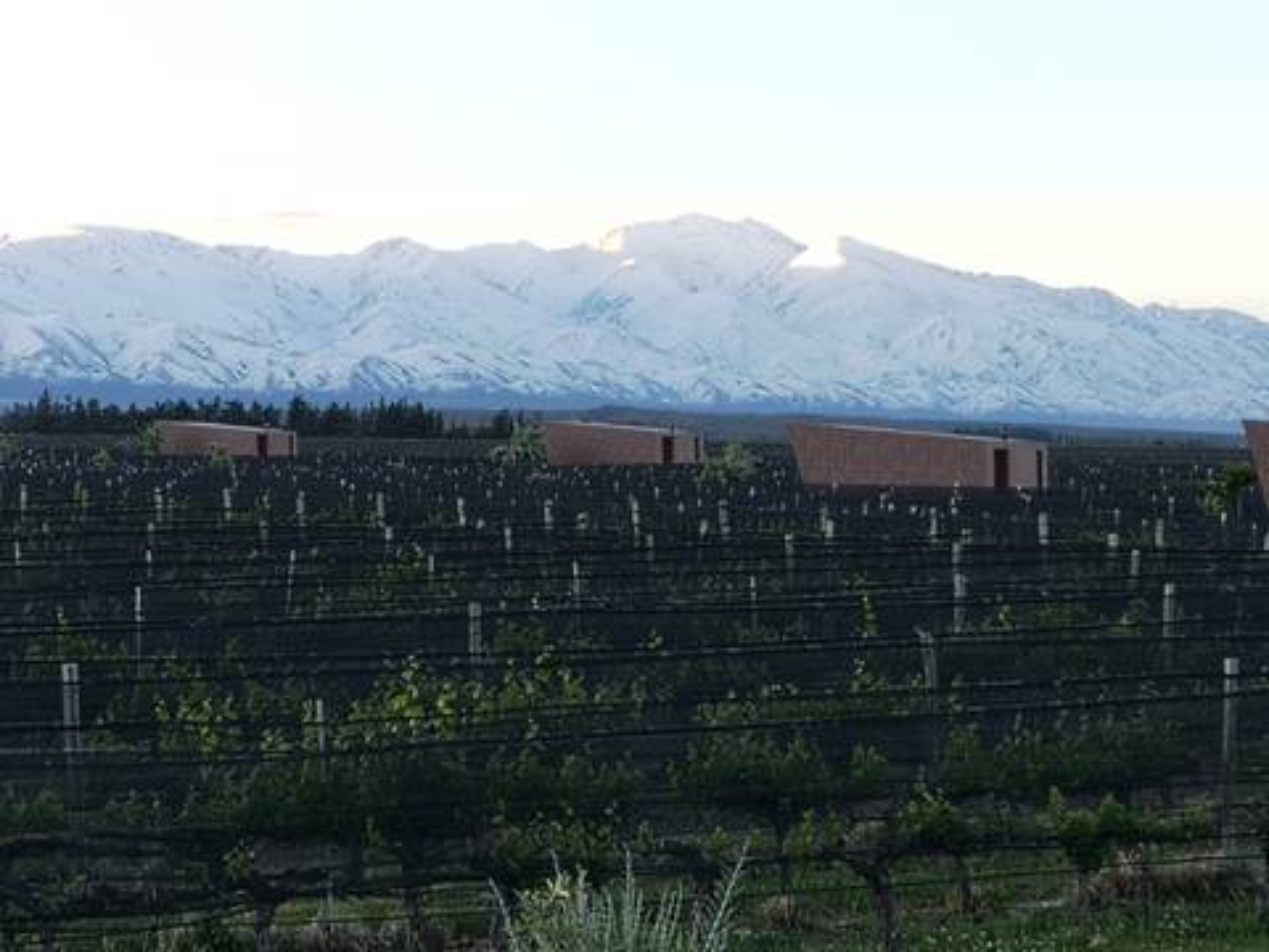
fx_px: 3849
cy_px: 476
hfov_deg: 18.7
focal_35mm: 105
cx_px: 634
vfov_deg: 14.1
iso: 126
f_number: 1.75
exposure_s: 1/100
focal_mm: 5.25
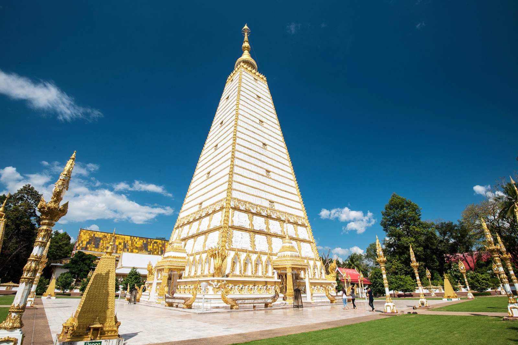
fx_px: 230
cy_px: 172
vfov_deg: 73.7
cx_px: 259
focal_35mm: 16
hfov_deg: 96.8
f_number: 13
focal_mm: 16
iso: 160
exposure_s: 1/125
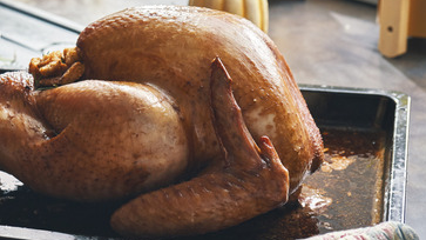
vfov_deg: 12.0
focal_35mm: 101
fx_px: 1141
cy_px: 116
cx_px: 63
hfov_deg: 20.8
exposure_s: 1/500
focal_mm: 50
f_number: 5
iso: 1250
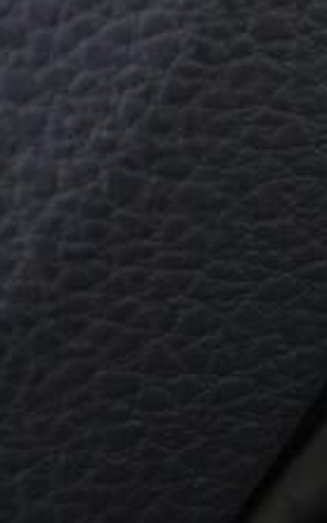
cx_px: 941
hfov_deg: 7.0
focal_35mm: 170
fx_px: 2426
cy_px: -143
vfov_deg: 12.0
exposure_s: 1/40
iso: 200
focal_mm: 24
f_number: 2.8
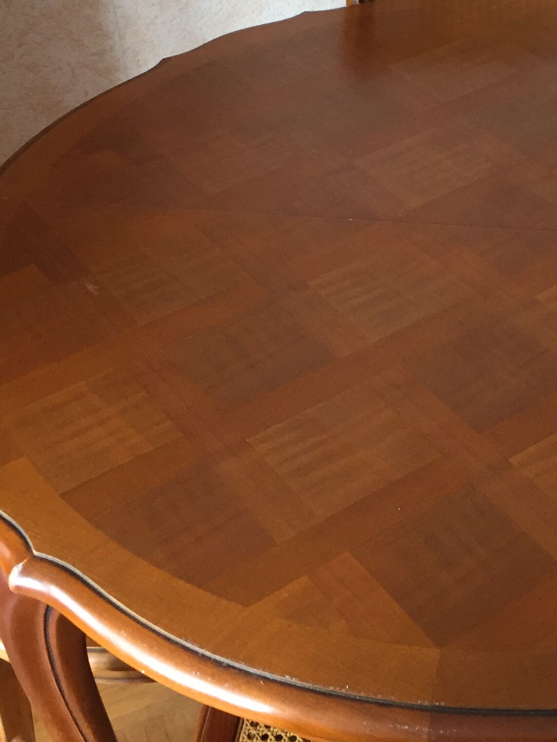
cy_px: 257
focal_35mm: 62
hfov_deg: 23.2
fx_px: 1330
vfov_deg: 31.0
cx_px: 467
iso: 160
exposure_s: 1/33
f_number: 2.2
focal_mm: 4.15
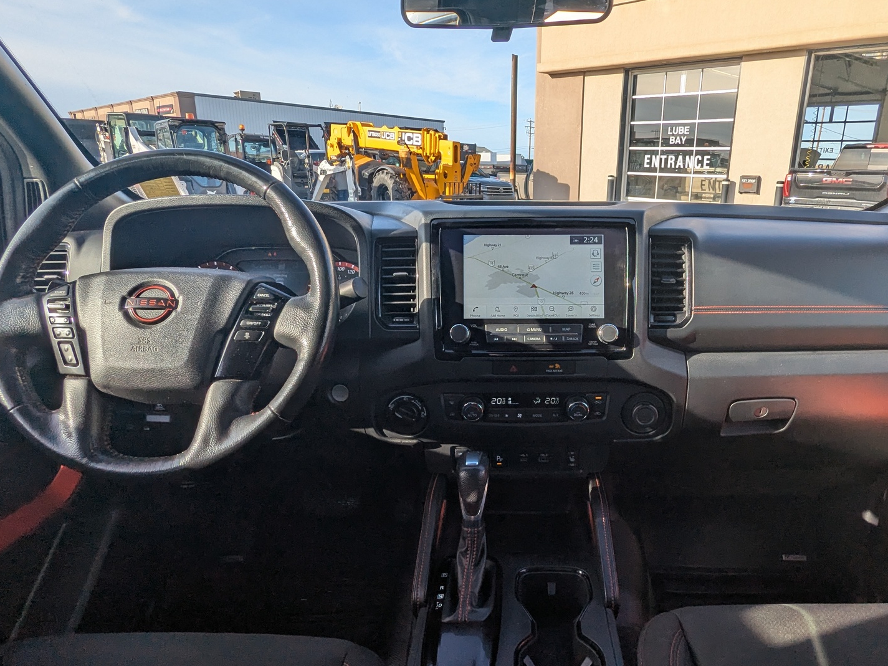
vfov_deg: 58.8
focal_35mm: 23
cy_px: 353
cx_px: 532
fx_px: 590
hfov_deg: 73.1
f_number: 2.2
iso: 43
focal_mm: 2.35
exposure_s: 1/692
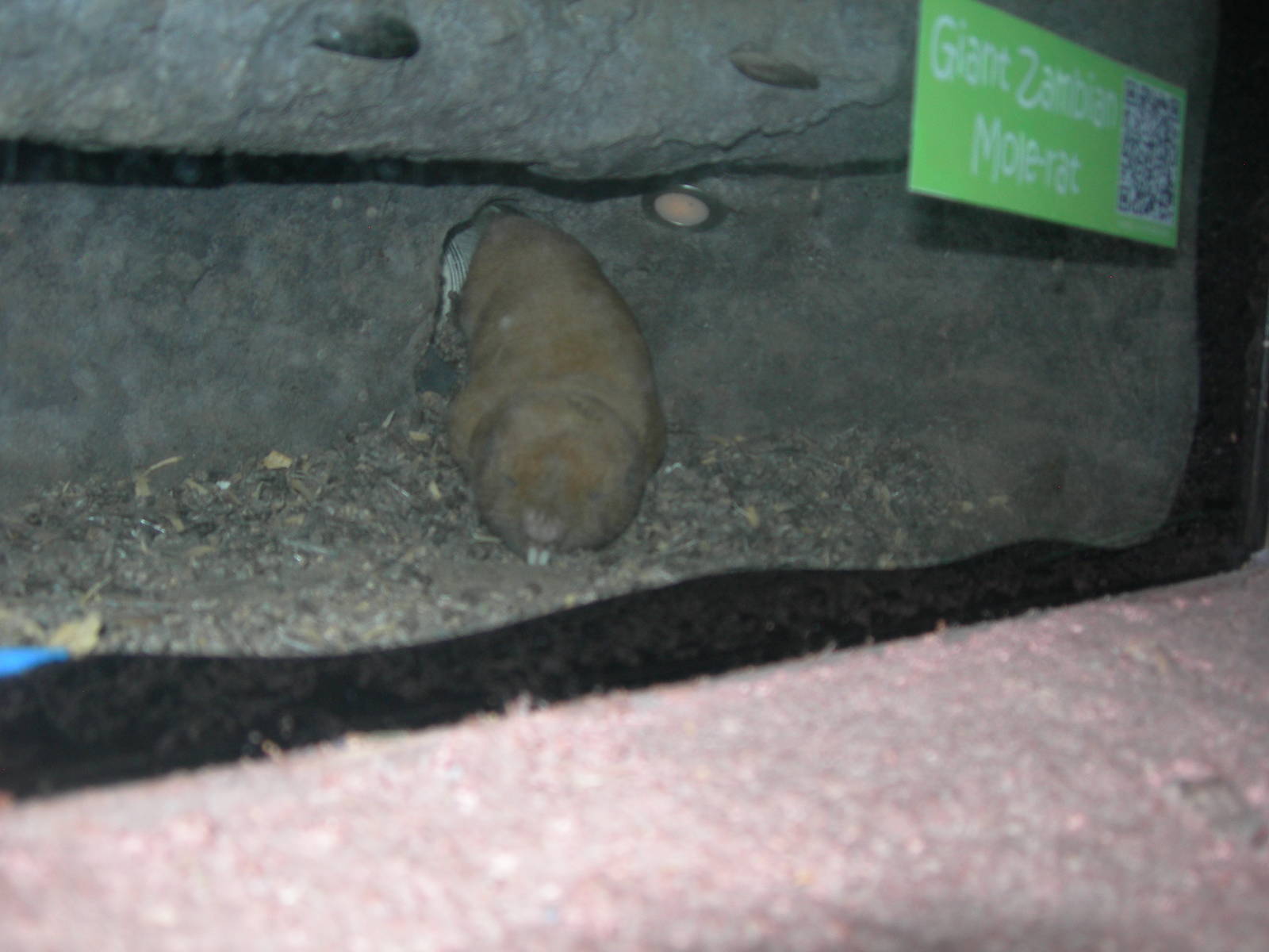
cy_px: 476
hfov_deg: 49.0
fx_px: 1393
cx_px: 634
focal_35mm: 38
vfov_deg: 37.7
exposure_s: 1/60.1
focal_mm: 7.8
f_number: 2.8
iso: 50
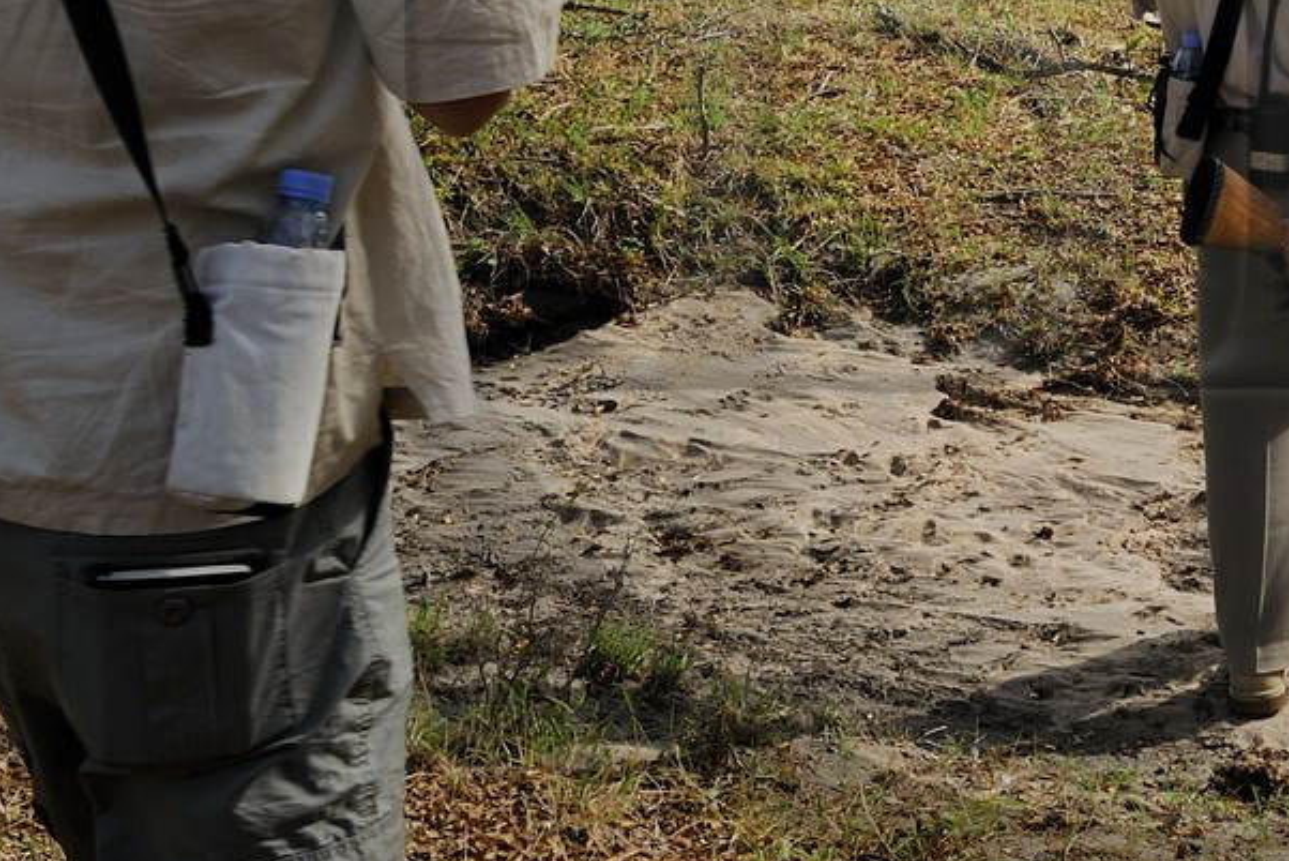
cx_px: 1193
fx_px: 2758
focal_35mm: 77
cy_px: 41
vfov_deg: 17.4
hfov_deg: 25.4
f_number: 13
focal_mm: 29
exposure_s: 1/160
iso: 200
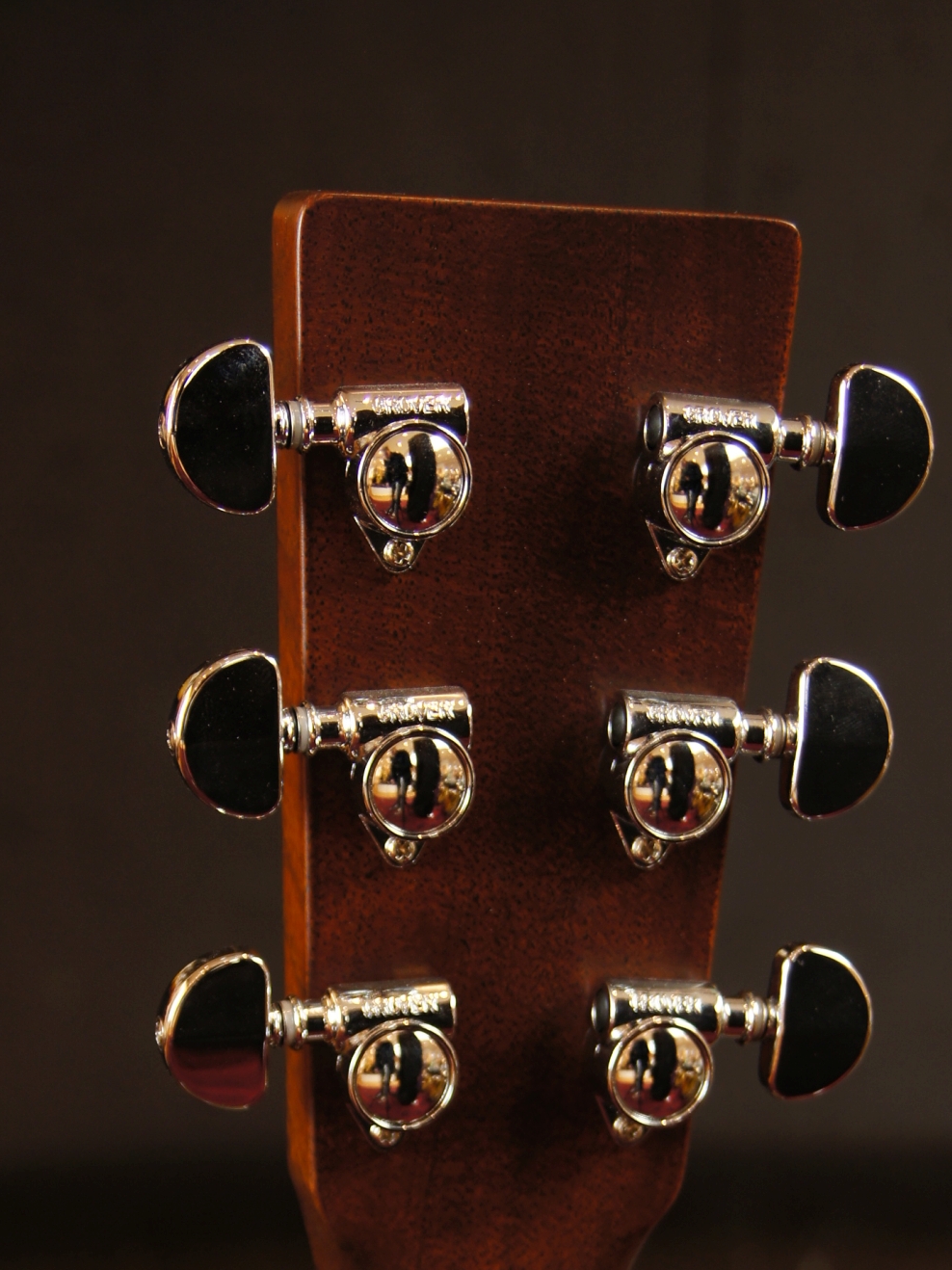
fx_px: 3370
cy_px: 1052
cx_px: 486
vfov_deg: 21.0
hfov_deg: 16.1
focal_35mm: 92
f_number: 5
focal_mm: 35
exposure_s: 1/5
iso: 100
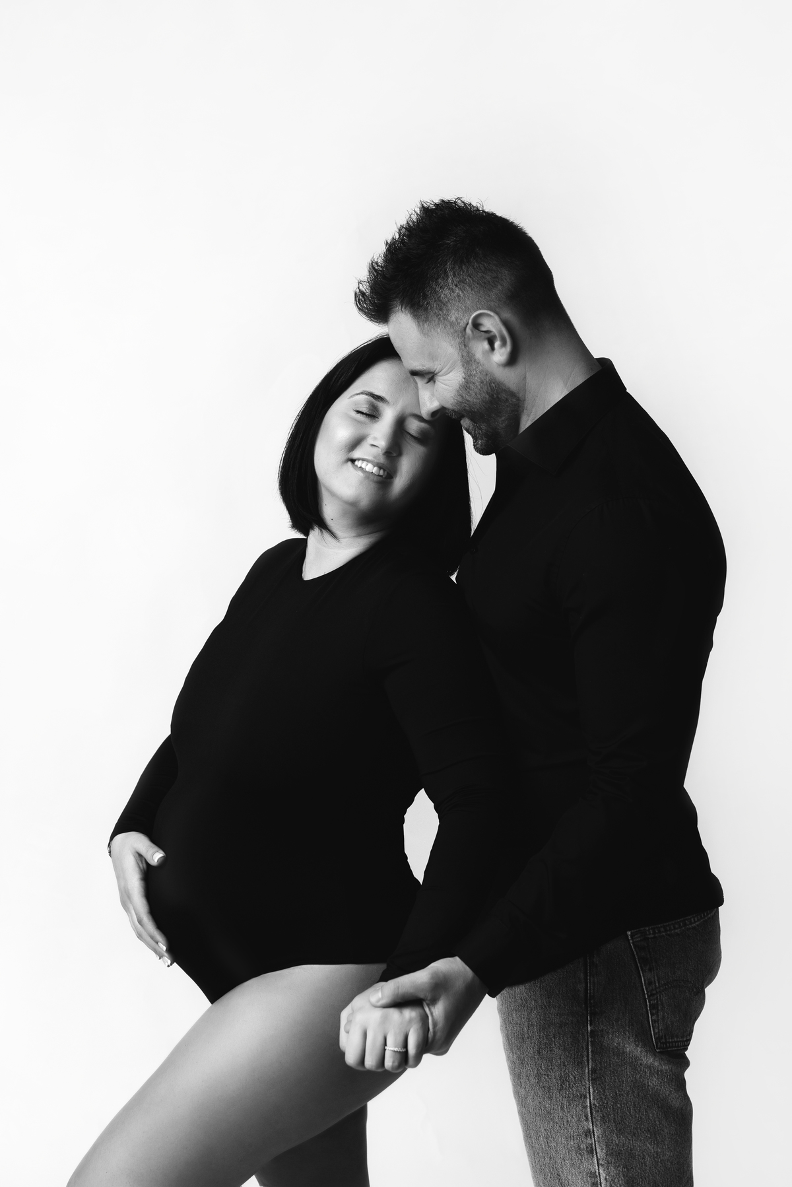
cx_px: 396
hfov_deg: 27.0
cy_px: 594
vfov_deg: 39.6
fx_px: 1649
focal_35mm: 50
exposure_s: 1/160
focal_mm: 50
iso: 125
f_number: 5.6
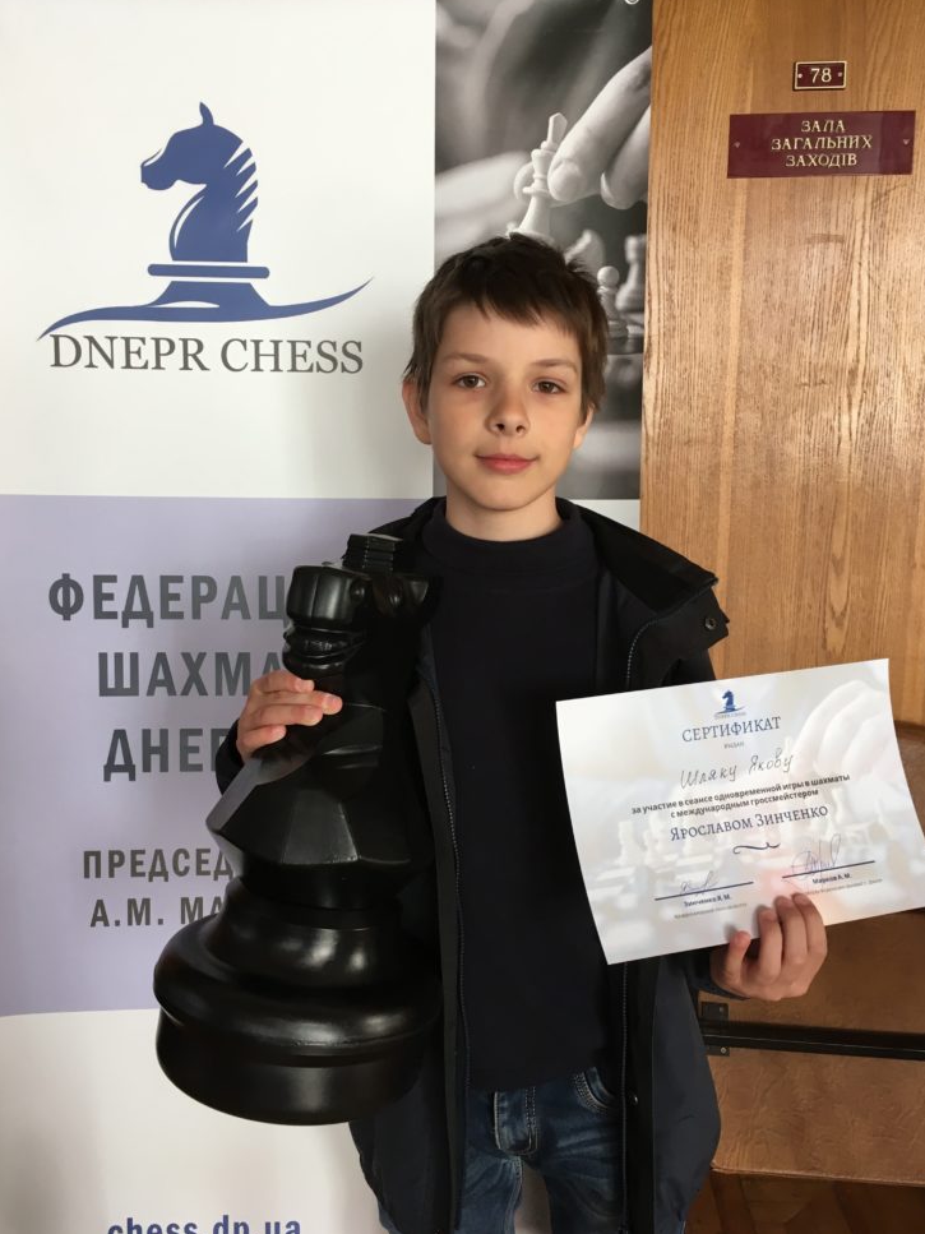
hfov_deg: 46.8
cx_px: 453
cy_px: 602
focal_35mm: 30
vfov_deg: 60.0
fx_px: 1069
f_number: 2.2
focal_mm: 4.15
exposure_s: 1/33
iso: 80
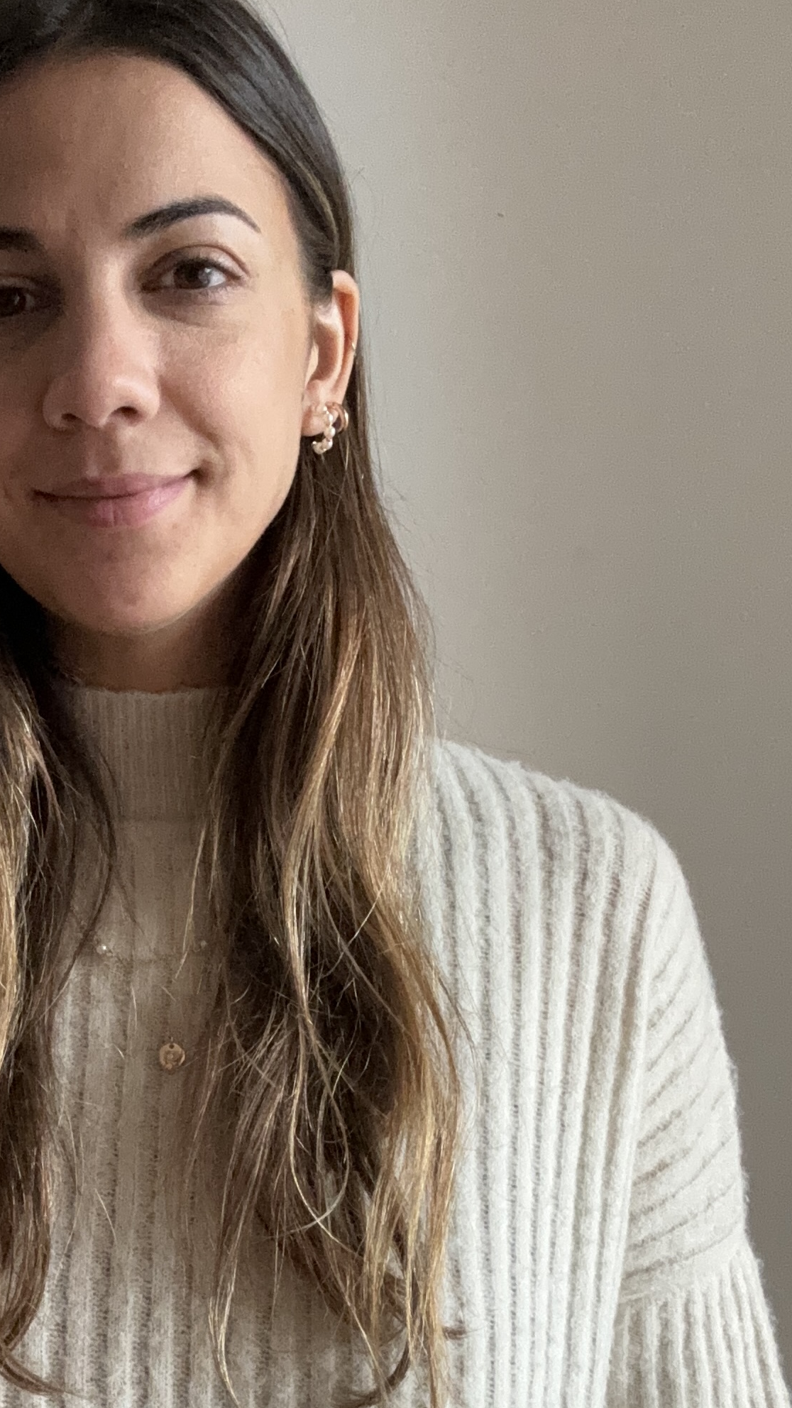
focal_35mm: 41
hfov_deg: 28.3
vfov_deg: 49.4
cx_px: 147
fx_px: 1531
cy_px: 728
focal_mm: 2.69
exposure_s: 1/60
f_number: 1.9
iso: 320
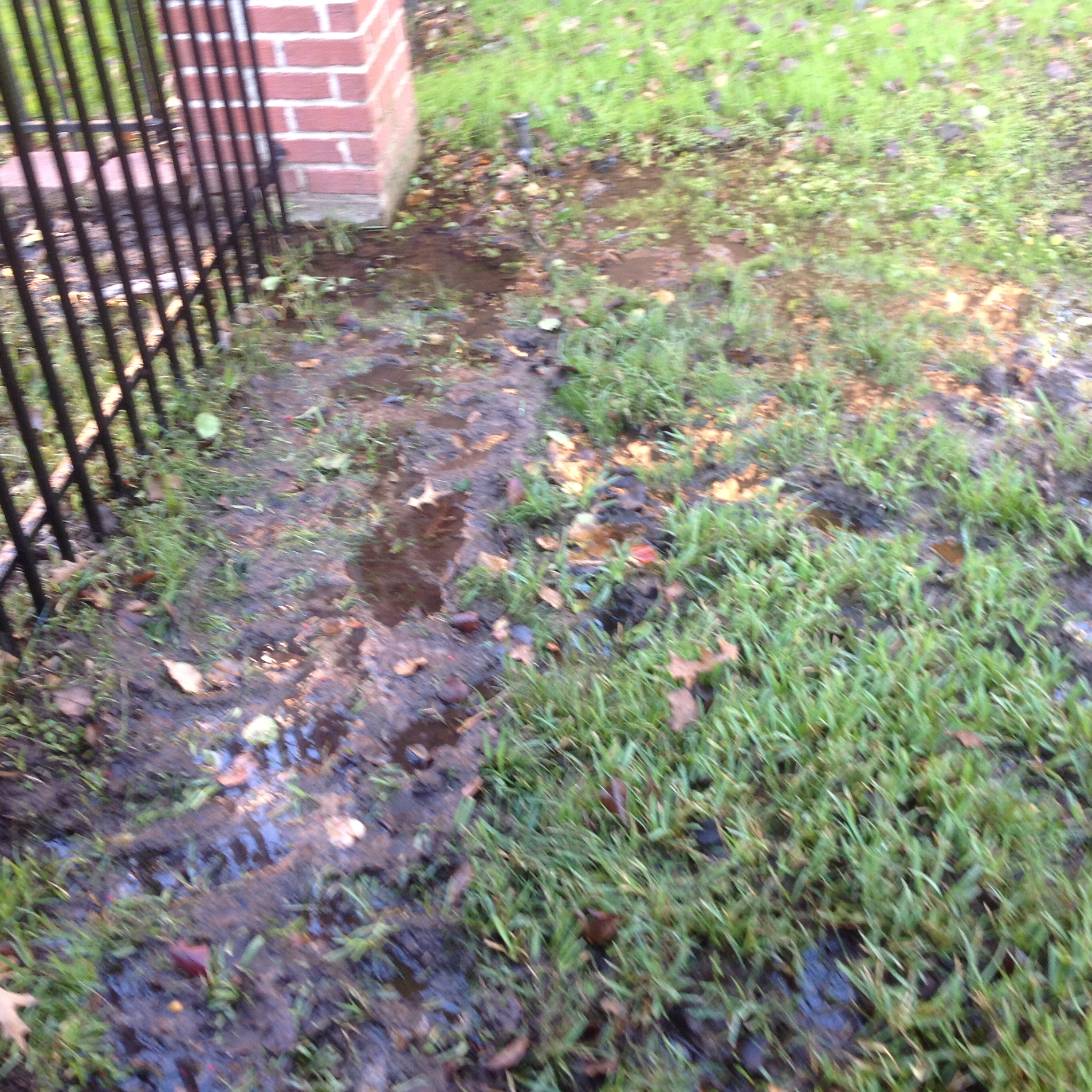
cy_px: 540
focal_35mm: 42
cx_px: 612
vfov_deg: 40.0
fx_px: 1499
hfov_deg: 40.0
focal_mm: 4.28
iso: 64
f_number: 2.4
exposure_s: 1/30
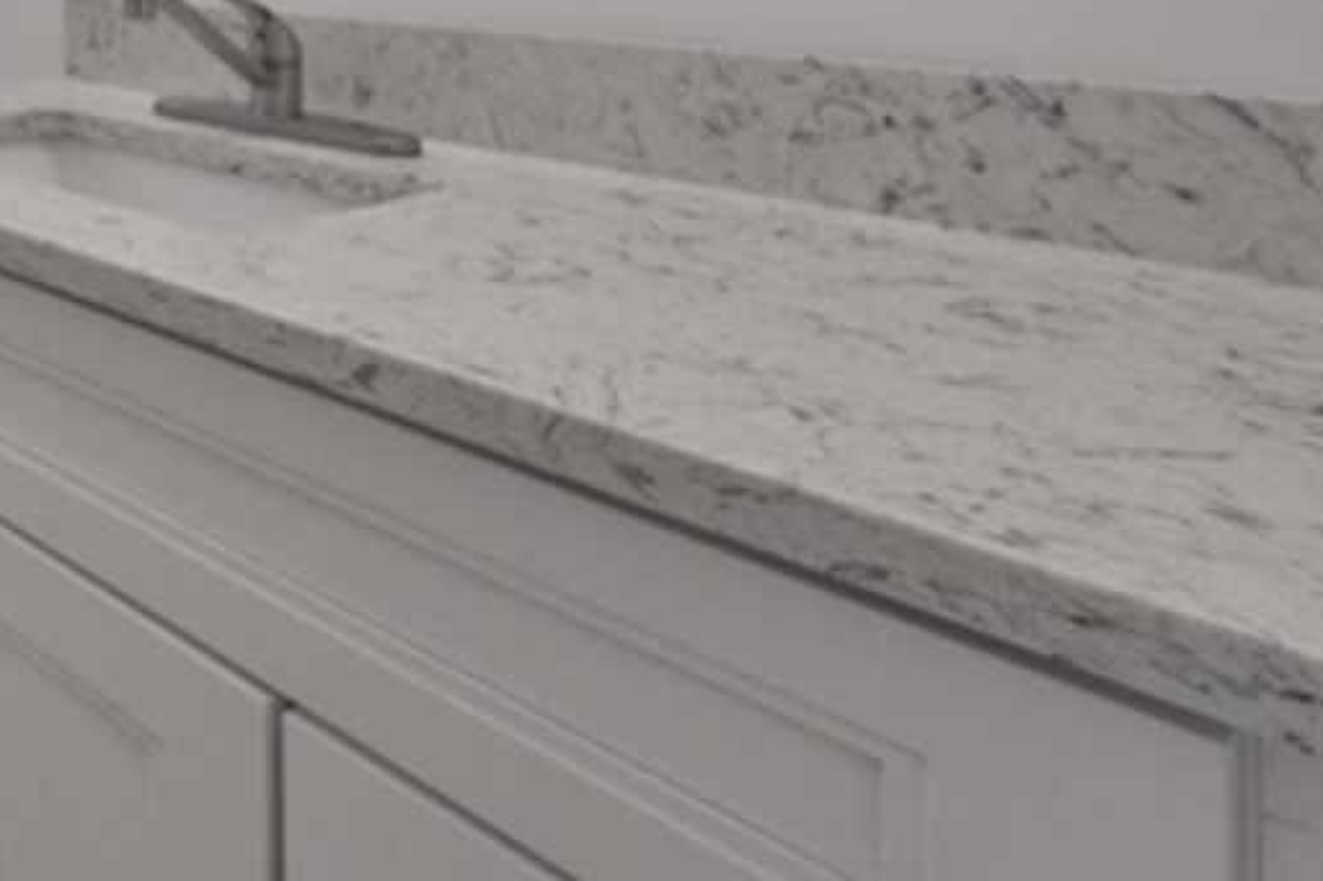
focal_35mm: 30
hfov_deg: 40.2
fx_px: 1102
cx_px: -313
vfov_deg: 36.8
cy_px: -85
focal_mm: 8
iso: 640
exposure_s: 1/125
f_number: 5.6
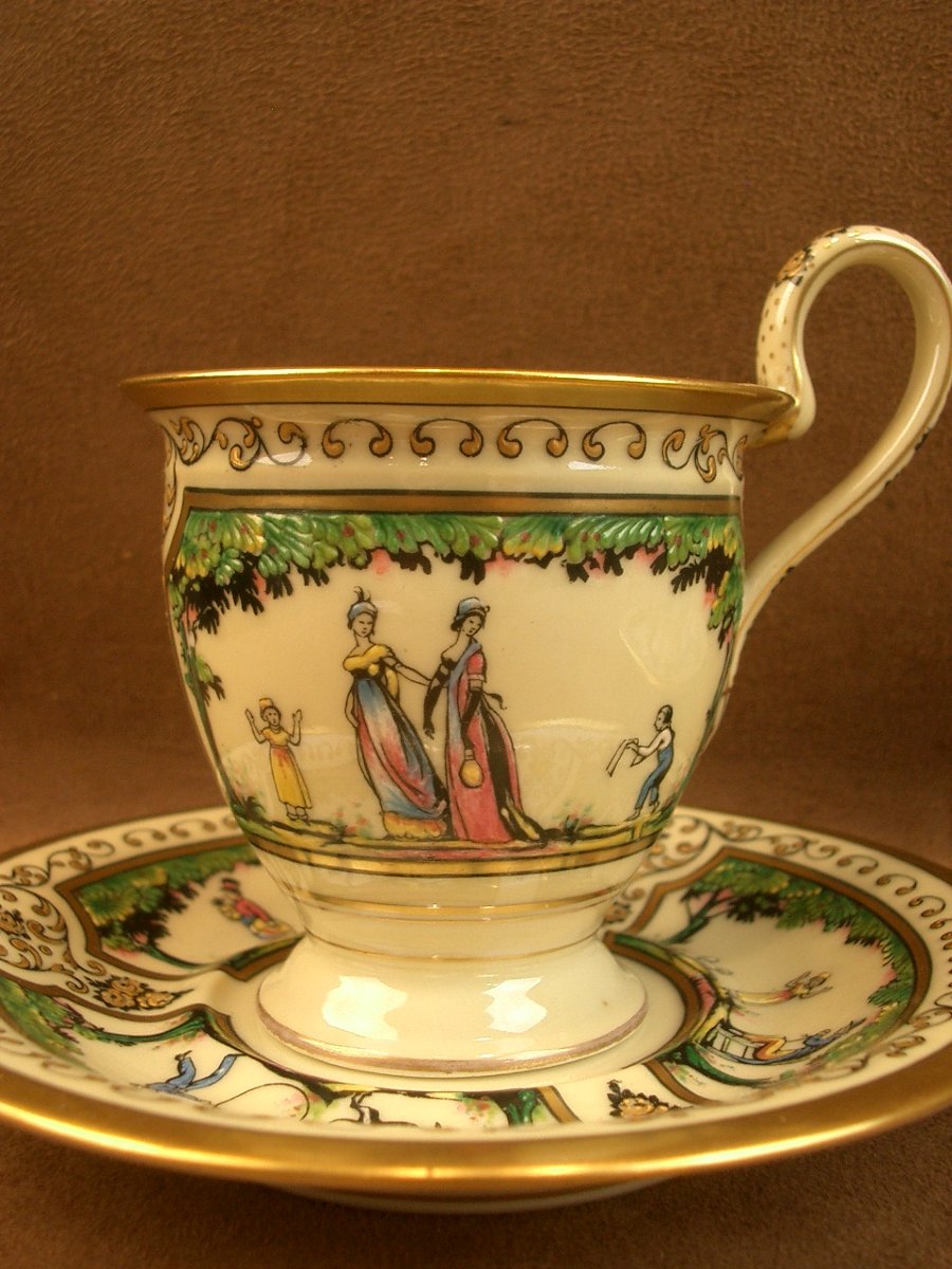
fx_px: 1503
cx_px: 476
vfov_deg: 45.8
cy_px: 634
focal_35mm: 41
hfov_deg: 35.1
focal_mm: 6.8
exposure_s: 1/50
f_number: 2.8
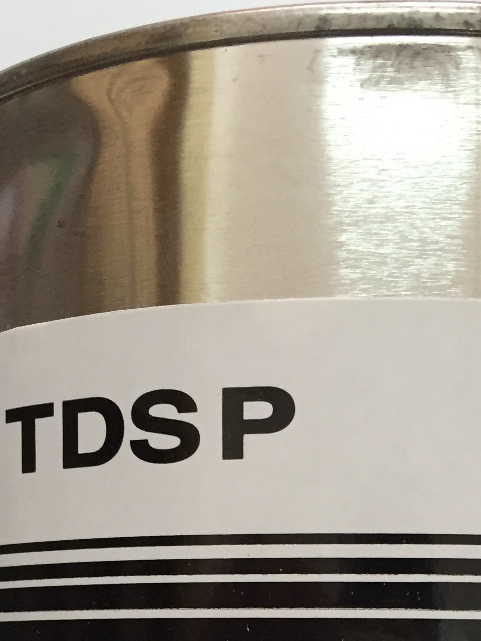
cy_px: 754
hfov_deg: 19.6
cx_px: 423
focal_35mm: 74
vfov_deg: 24.1
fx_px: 1371
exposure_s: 1/33
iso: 160
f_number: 2.2
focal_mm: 4.15
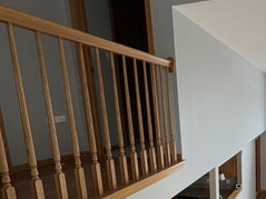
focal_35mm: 25
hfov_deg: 59.8
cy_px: 152
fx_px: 192
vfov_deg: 52.1
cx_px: 236
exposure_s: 1/99
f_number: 2.2
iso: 125
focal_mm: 2.22
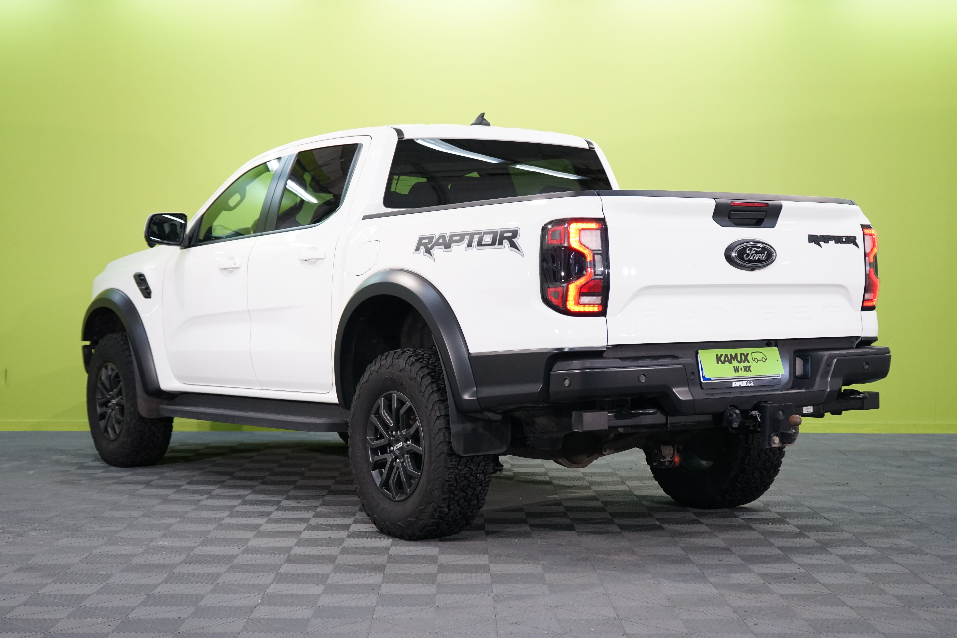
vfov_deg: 24.2
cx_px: 478
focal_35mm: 56
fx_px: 1489
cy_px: 319
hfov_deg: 35.6
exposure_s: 1/80
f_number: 5.6
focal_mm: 56
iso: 2000
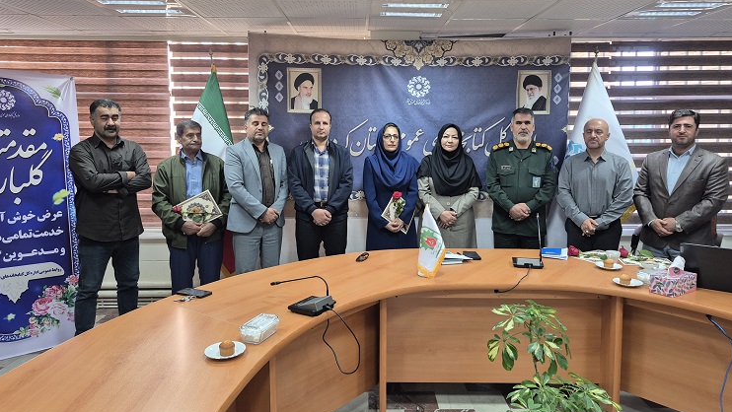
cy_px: 172
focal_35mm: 26
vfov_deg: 44.3
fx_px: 505
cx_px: 364
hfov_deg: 71.9
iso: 200
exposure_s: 1/100
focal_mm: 5.4
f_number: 1.8
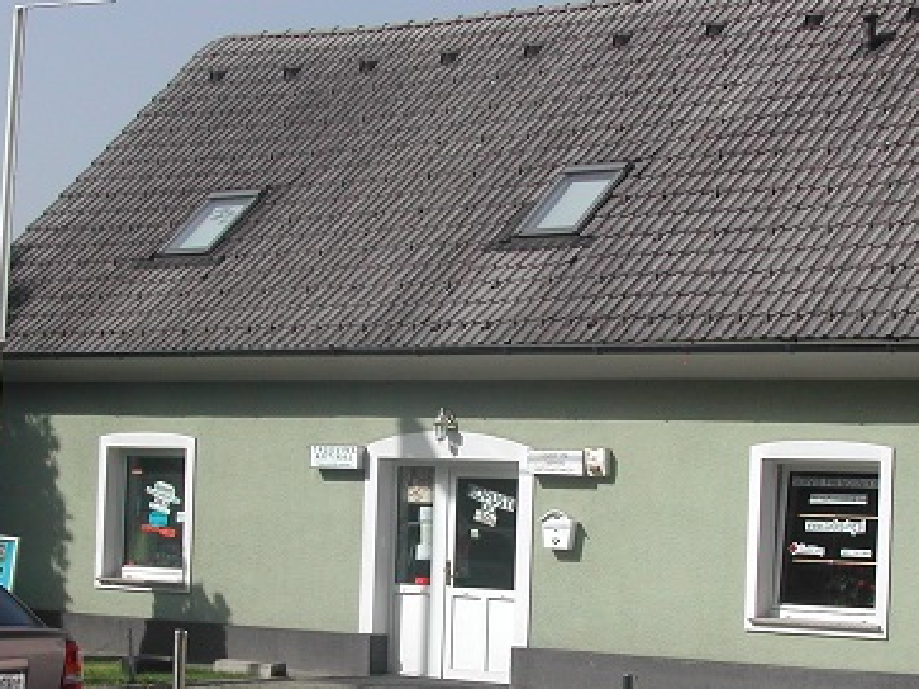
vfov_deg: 16.7
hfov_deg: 22.3
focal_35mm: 88
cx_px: 439
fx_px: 2335
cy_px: 462
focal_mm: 11.1
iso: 100
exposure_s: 1/194
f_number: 8.8
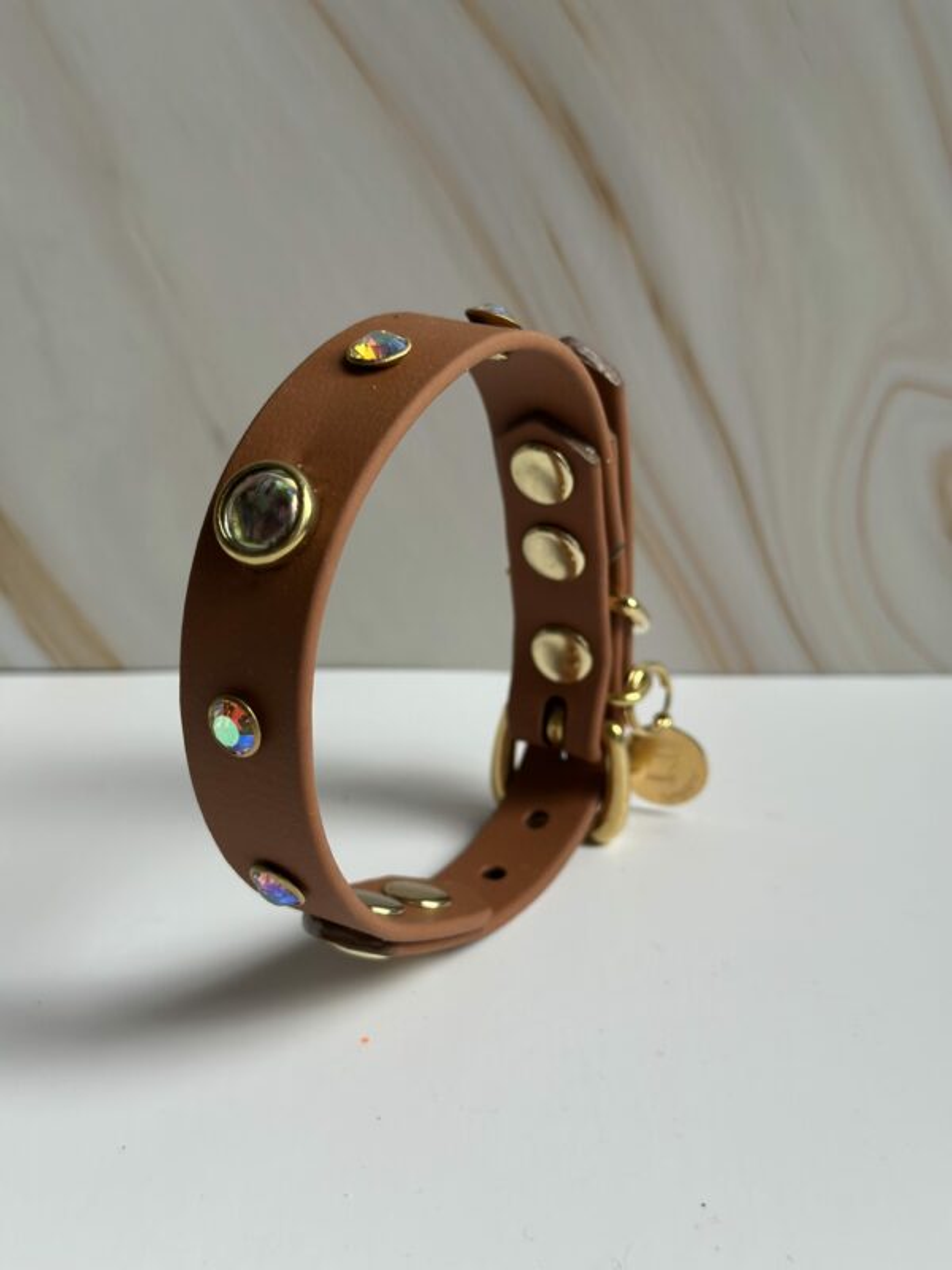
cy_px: 635
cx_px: 476
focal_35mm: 48
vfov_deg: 39.7
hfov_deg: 30.3
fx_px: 1760
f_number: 1.78
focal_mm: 6.86
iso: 80
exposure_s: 1/282
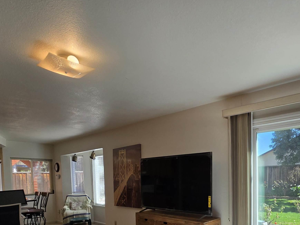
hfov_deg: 72.3
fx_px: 199
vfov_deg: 53.7
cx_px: 193
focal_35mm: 23
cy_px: 189
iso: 50
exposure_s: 1/316
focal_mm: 2.2
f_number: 2.2
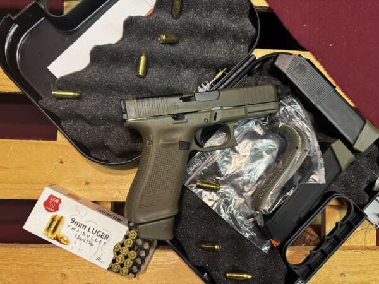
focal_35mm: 24
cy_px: 142
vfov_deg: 56.8
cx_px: 190
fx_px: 263
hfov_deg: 71.6
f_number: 1.78
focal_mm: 6.76
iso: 320
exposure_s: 1/50
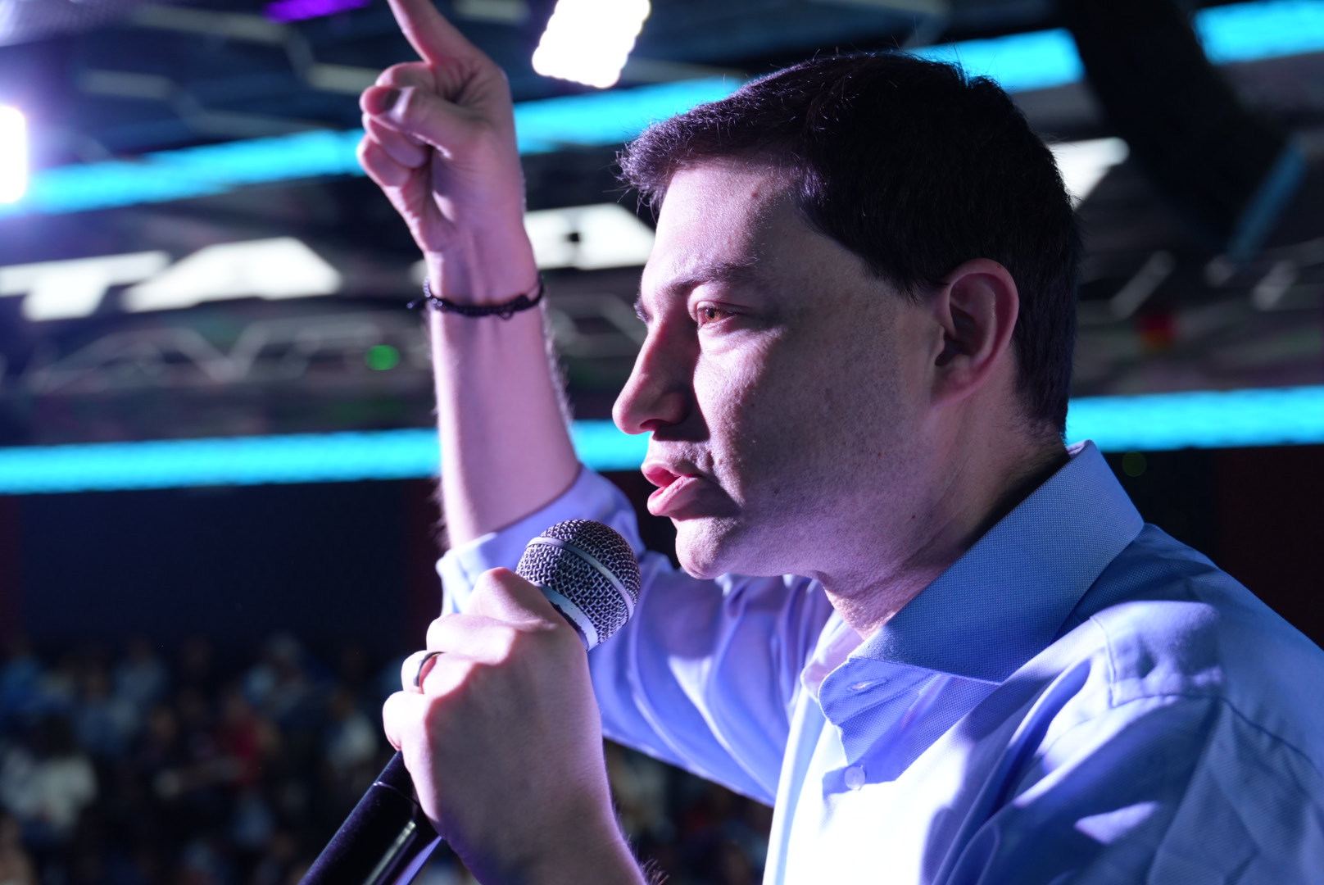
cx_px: 662
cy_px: 442
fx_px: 1803
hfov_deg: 40.3
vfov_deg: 27.6
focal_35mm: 49
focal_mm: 49
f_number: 4
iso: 1250
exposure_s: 1/160
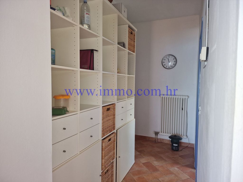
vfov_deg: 58.9
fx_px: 161
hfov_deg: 73.9
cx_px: 122
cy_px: 91
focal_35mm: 23
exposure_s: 1/120
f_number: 1.8
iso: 200
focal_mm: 6.4
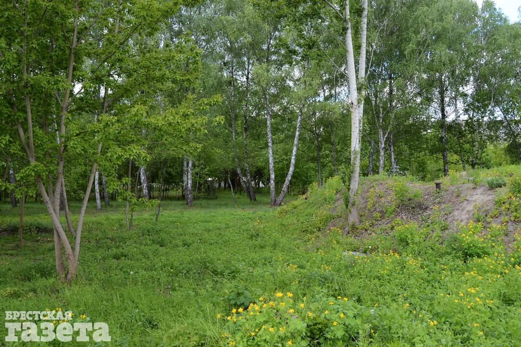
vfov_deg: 38.3
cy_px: 174
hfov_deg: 55.1
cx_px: 260
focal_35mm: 34
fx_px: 499
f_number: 8
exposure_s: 1/250
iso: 400
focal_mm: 23
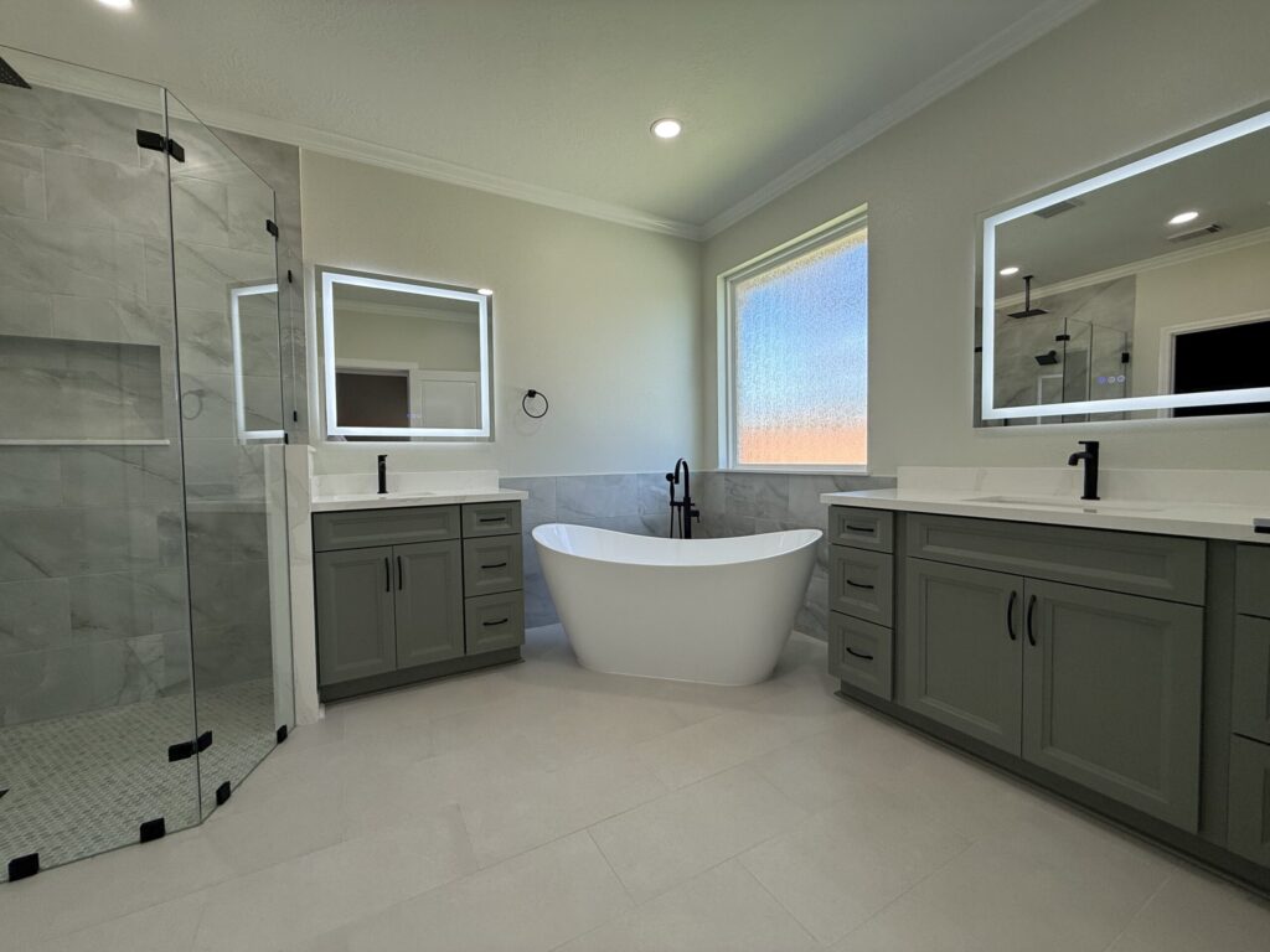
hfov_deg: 102.1
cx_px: 635
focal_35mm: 14
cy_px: 476
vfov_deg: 85.7
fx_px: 514
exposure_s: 1/145
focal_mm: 2.22
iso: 64
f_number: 2.2
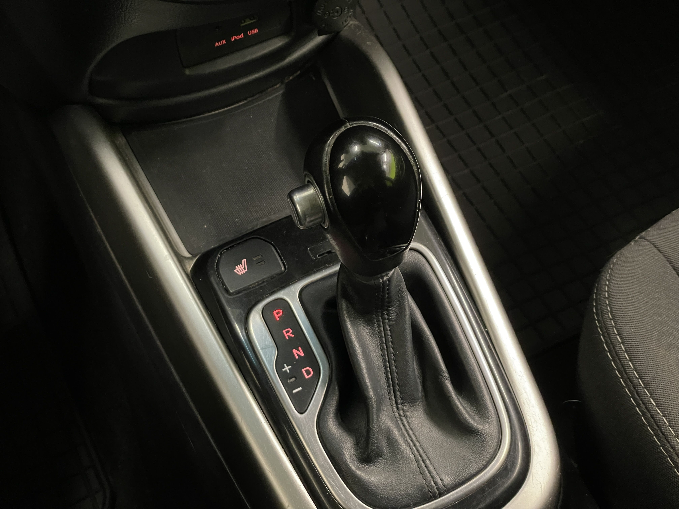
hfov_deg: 36.8
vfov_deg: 28.0
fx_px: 1020
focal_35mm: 52
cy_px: 254
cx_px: 340
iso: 800
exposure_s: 1/50
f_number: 2
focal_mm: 6
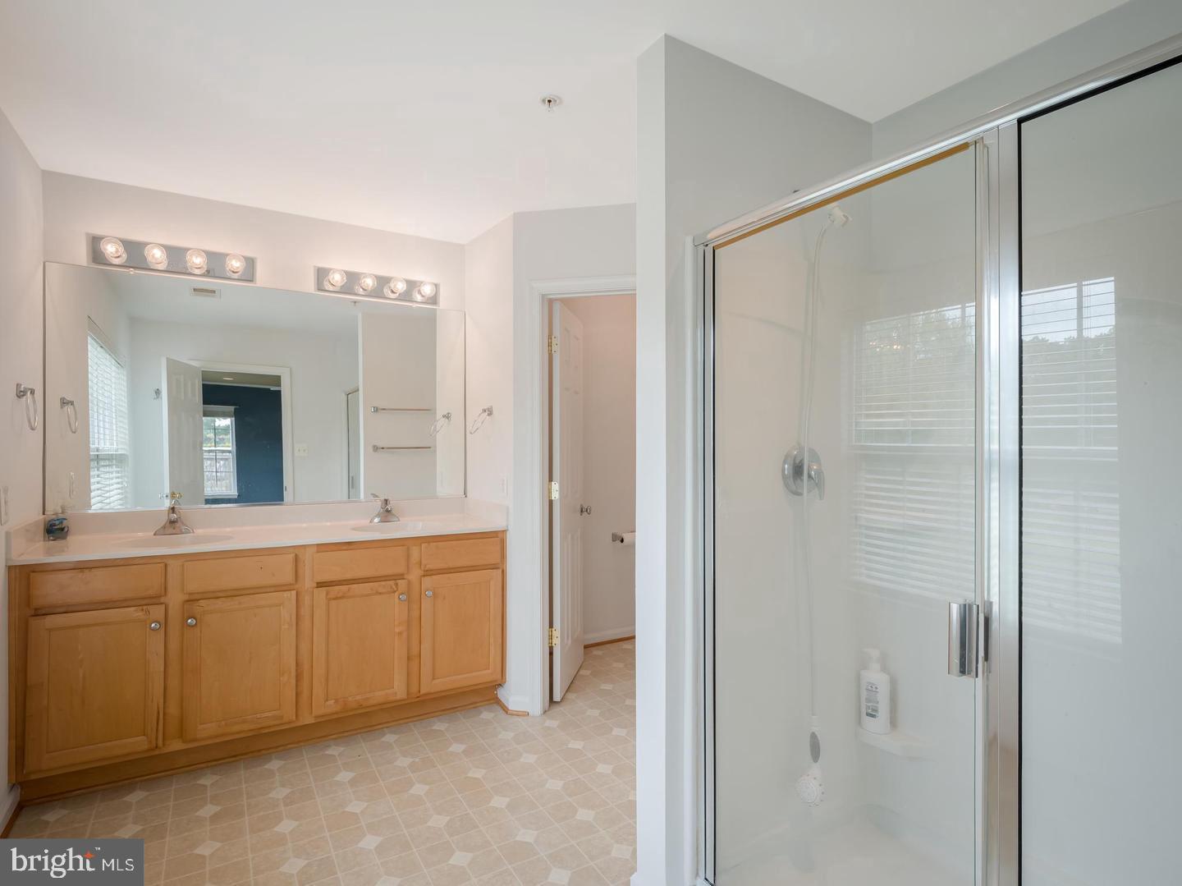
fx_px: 614
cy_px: 443
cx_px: 591
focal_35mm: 18
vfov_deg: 71.6
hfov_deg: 87.8
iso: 100
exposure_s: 1/100
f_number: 5.6
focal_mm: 9
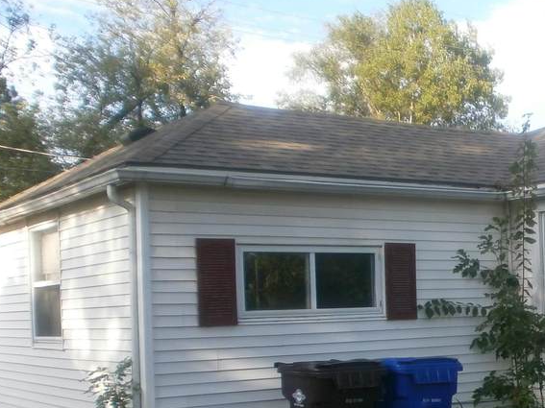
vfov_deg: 23.7
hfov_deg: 30.1
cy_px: 324
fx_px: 960
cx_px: 508
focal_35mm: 61
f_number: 2.9
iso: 100
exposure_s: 1/320
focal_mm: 4.8
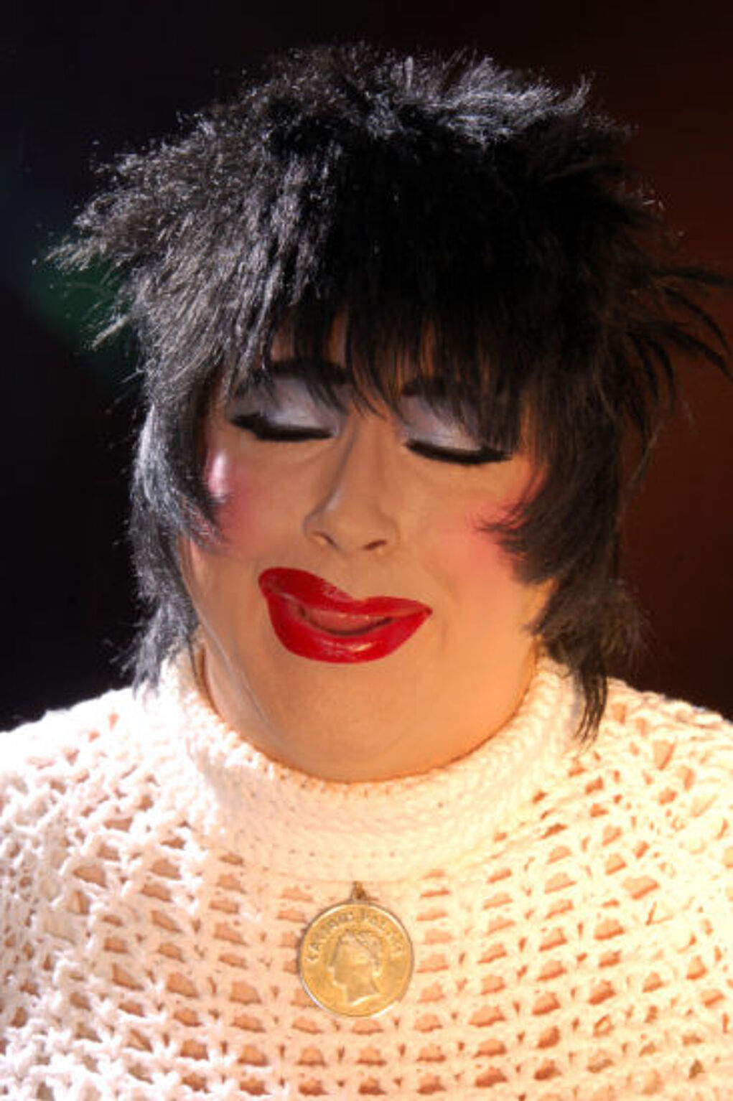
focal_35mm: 78
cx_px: 366
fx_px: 2385
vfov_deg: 26.0
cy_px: 550
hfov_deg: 17.5
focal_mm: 52
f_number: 13
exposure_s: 1/60
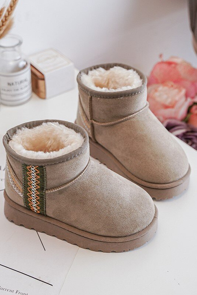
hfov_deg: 28.6
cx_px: 98
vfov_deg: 41.9
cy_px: 148
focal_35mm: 47
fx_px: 386
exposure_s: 1/100
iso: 500
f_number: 4
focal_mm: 47
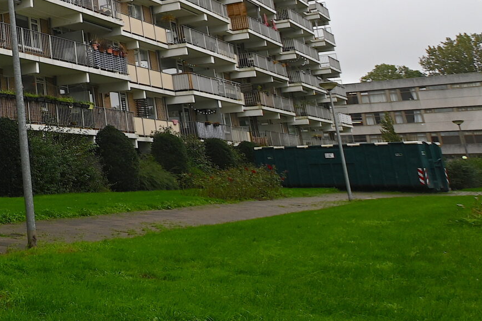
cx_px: -202
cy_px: 10
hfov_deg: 30.4
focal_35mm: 44
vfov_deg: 28.8
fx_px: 589
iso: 100
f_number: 5.6
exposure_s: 1/125
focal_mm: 10
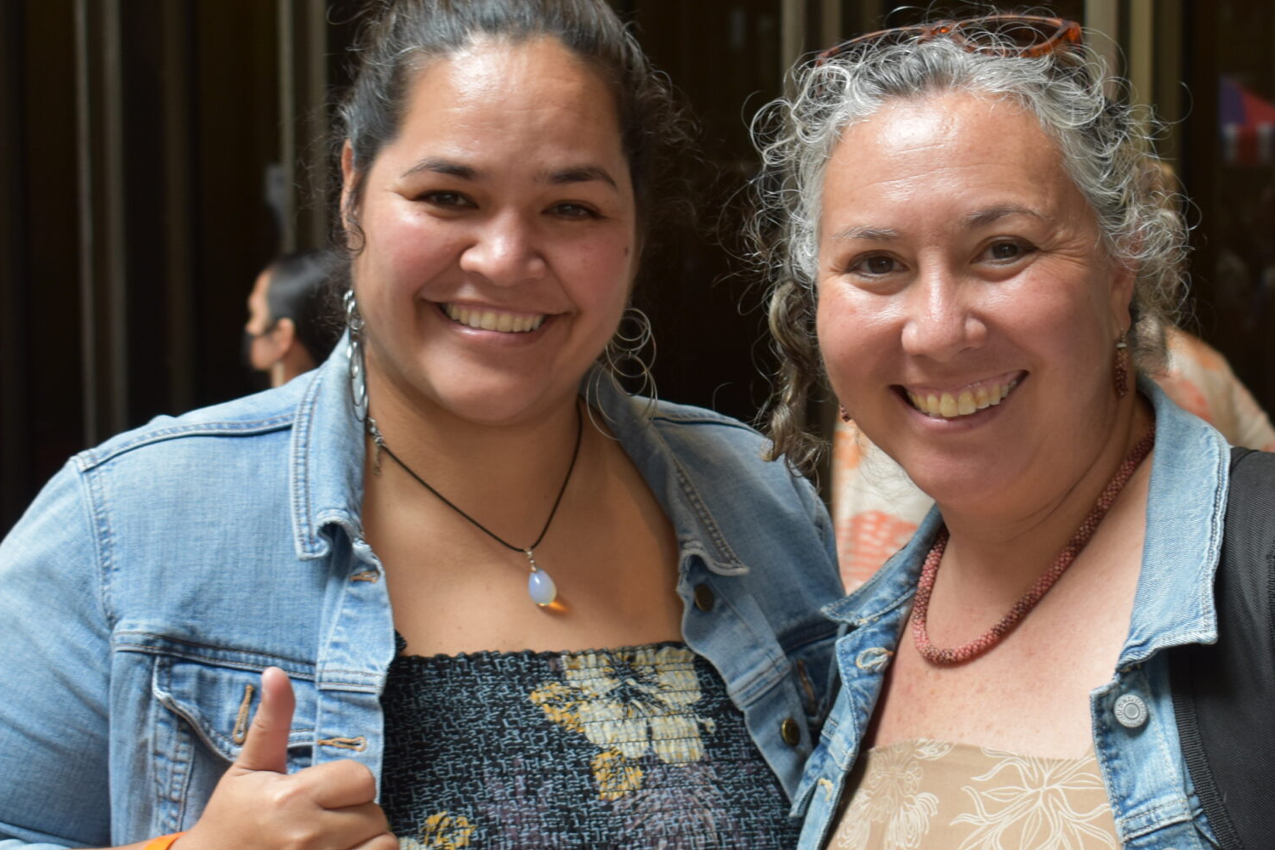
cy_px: 475
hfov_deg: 24.7
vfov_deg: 16.7
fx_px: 2905
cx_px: 713
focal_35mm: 82
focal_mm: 32
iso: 400
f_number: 4.5
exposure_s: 1/60
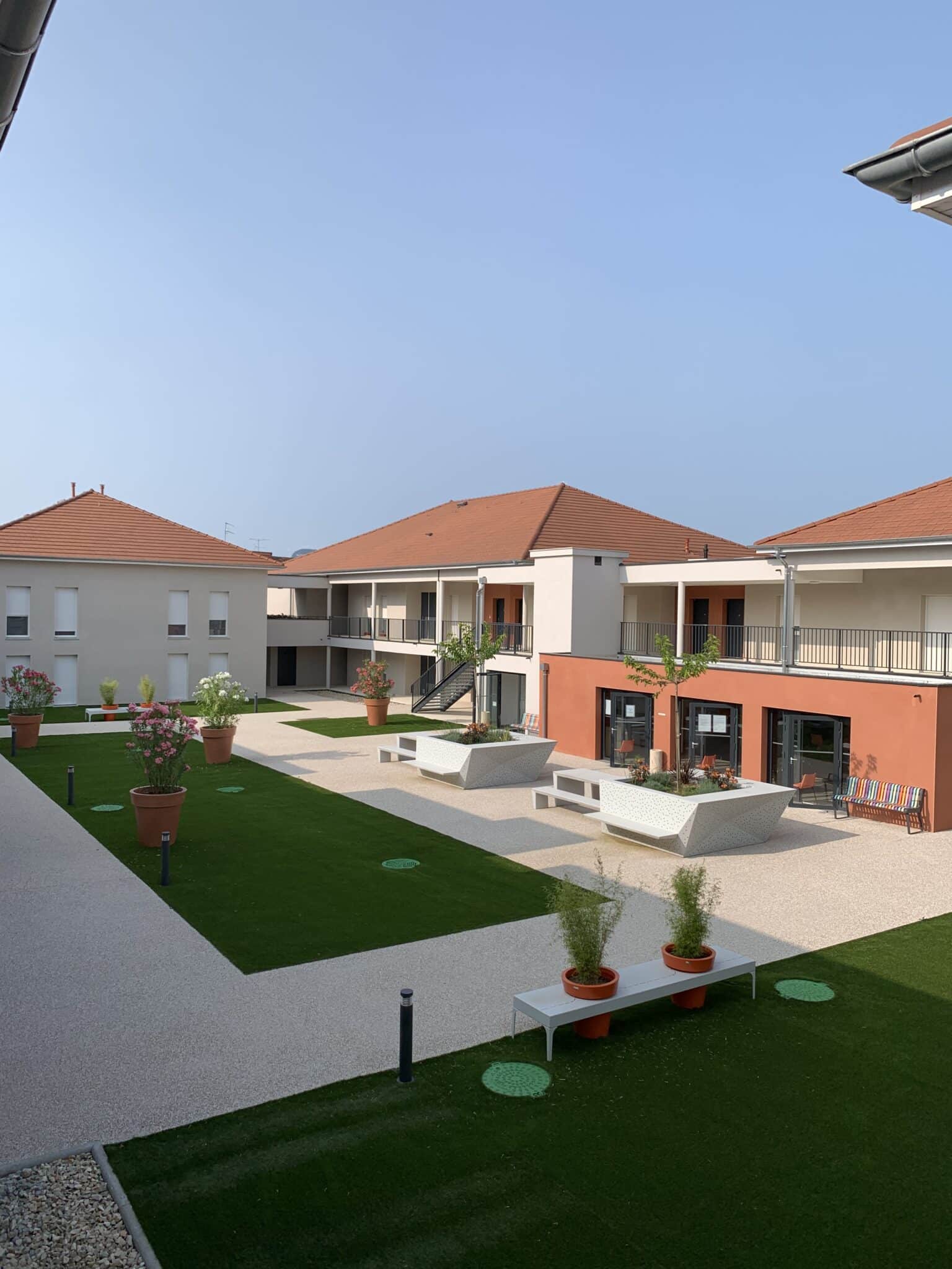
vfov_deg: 67.3
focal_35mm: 26
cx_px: 476
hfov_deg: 53.1
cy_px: 634
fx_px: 953
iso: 25
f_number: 1.8
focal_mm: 4.25
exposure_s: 1/2160
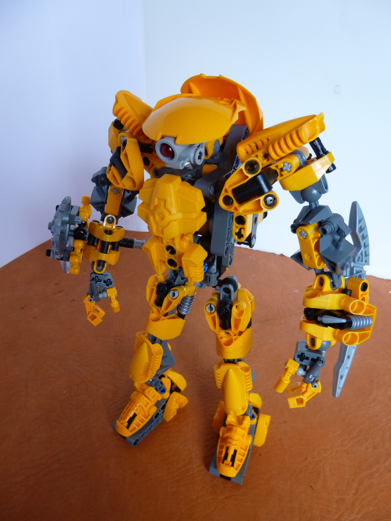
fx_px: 377
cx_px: 196
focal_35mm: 25
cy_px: 260
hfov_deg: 54.9
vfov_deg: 69.4
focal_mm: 4.5
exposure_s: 1/60
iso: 200
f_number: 3.1
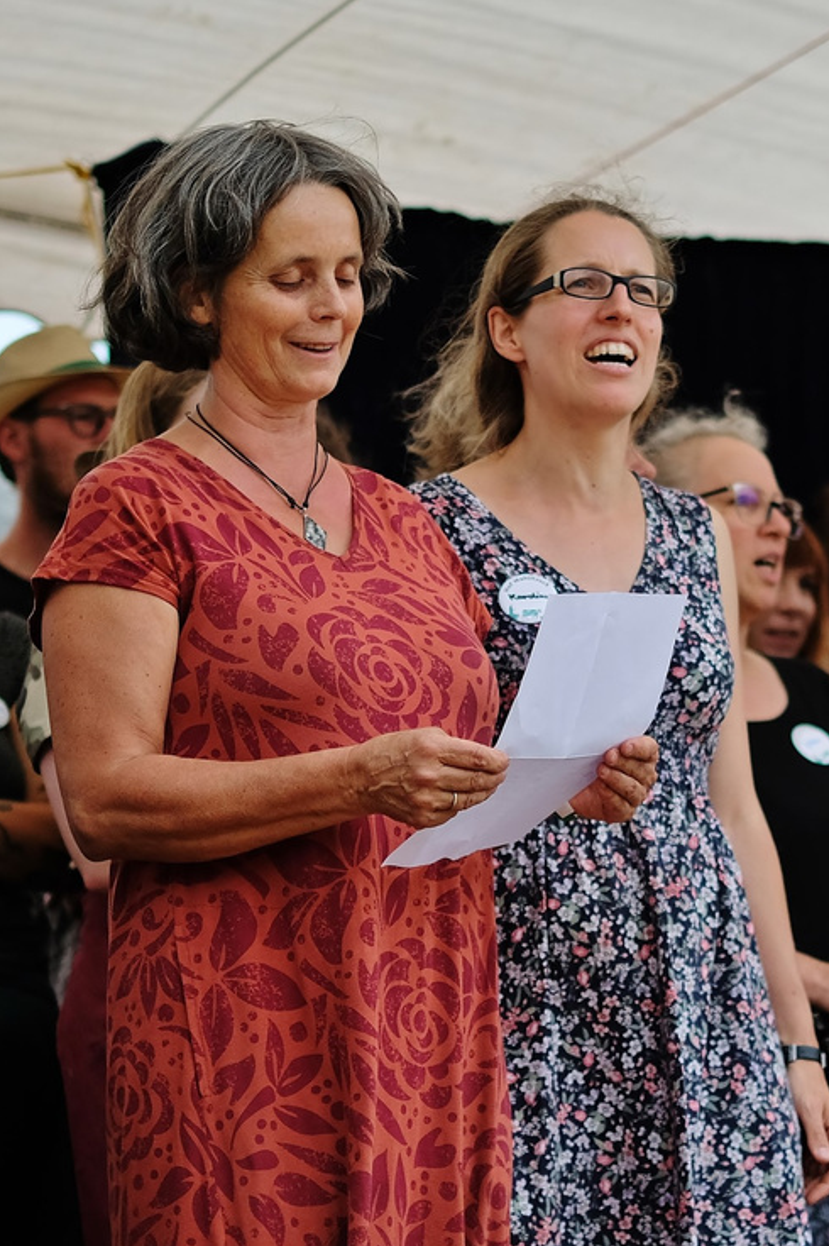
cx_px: 415
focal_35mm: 54
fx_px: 1867
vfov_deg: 36.9
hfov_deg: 25.0
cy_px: 630
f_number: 1.4
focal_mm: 35
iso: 400
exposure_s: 1/9000
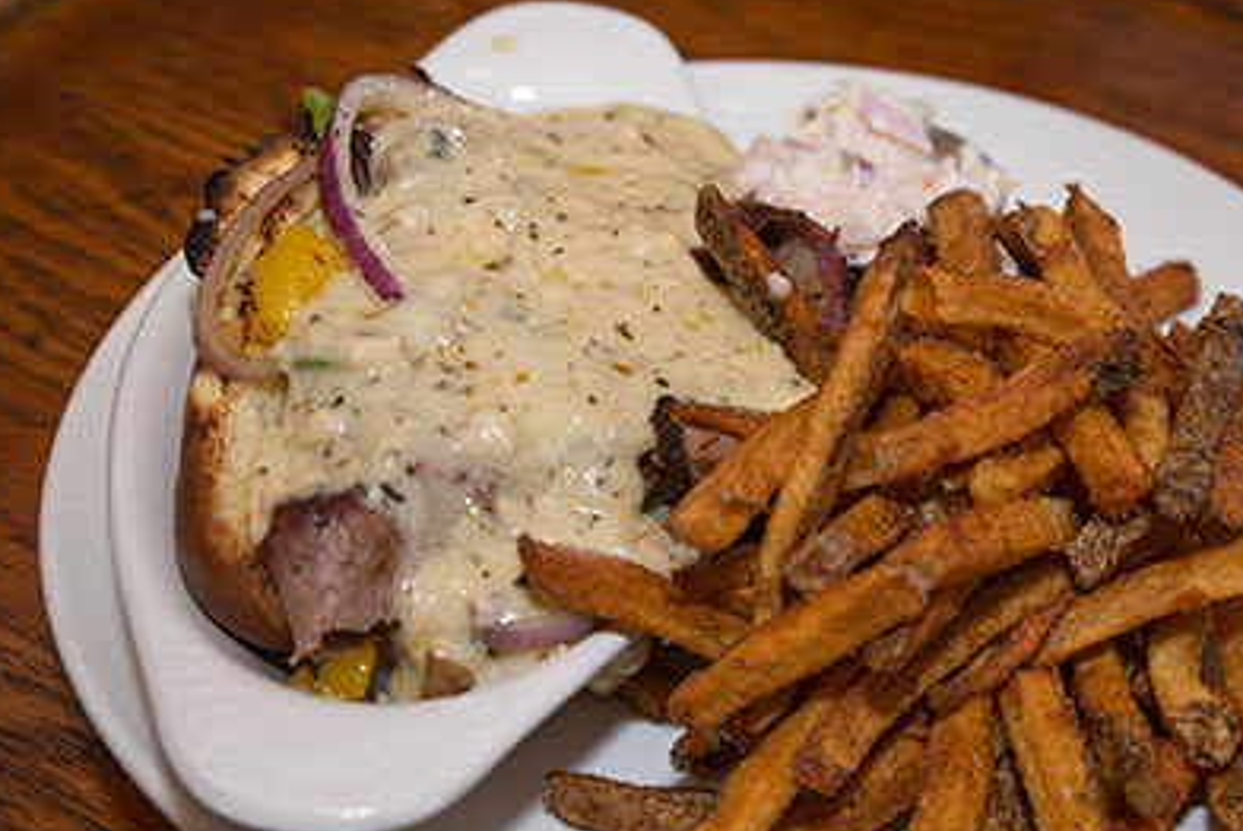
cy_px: 519
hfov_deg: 29.5
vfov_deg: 20.0
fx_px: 2350
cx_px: 777
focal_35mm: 68
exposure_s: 1/60
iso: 200
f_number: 4.8
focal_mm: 46
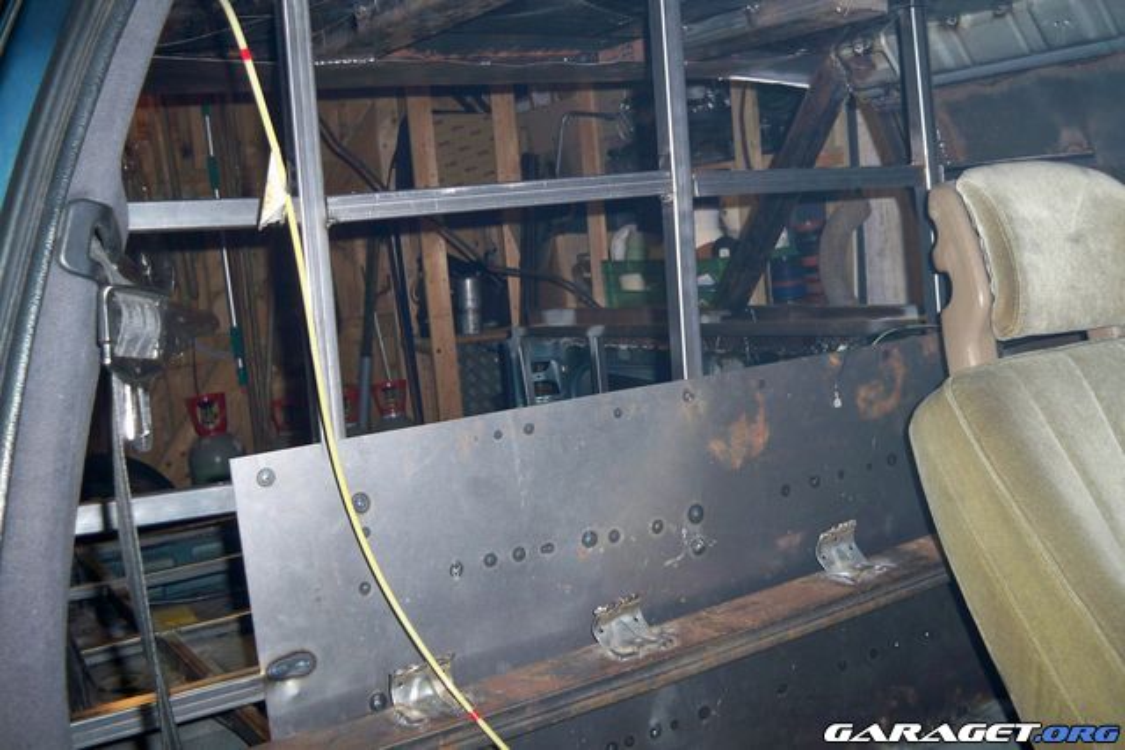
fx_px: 1156
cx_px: 562
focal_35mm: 37
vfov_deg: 36.0
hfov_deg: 51.9
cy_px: 375
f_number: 3.1
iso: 200
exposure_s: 1/30
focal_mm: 7.9
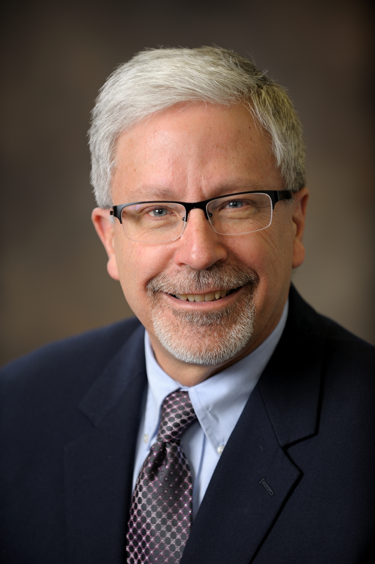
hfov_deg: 7.6
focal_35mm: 180
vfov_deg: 11.4
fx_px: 2816
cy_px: 282
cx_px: 188
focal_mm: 180
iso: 200
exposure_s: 1/250
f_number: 4
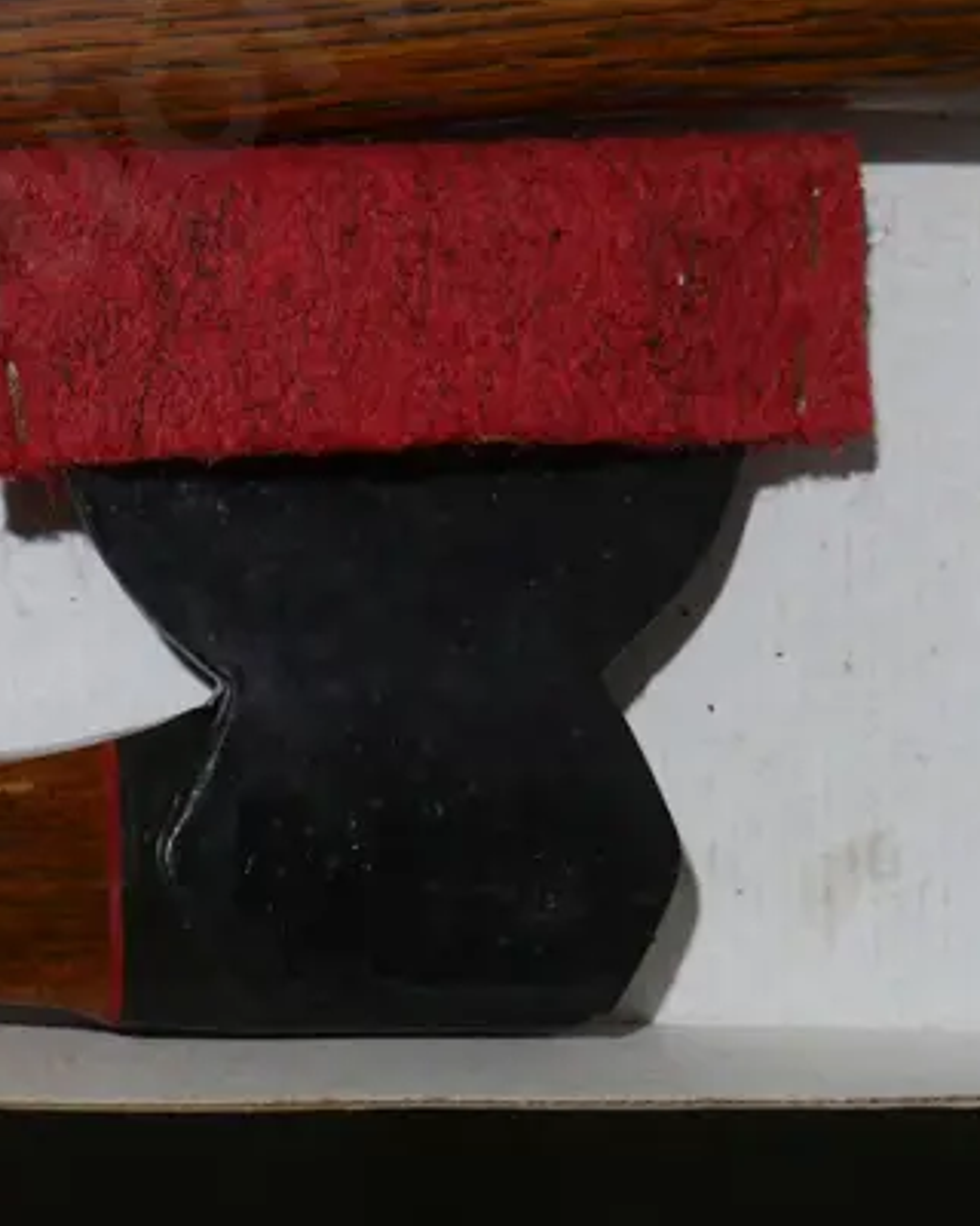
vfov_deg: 25.2
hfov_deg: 19.3
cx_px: -175
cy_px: 372
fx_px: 2719
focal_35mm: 75
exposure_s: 1/80
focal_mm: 15
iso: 200
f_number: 3.6
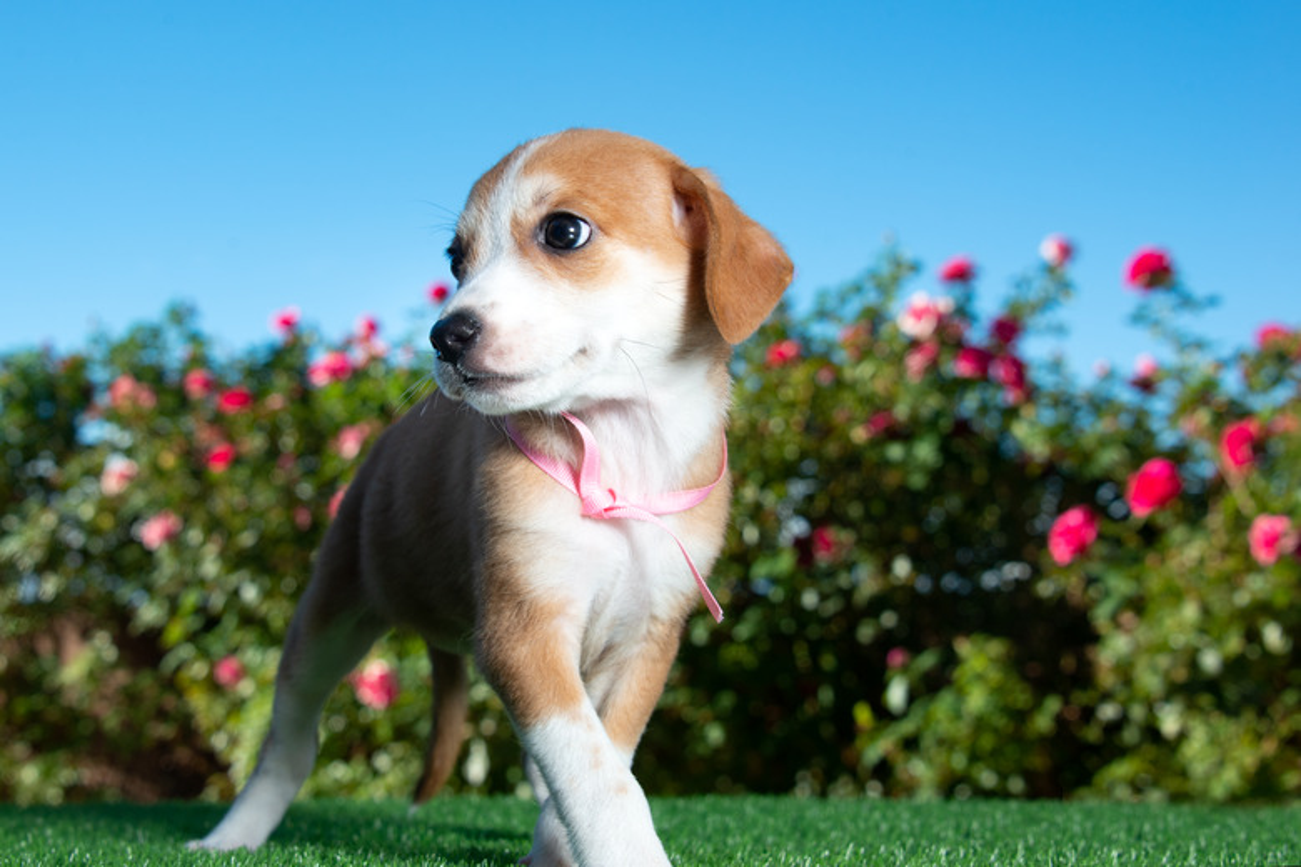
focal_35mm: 52
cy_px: 434
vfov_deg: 26.0
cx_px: 650
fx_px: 1879
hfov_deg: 38.2
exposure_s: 1/250
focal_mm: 52
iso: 200
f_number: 8
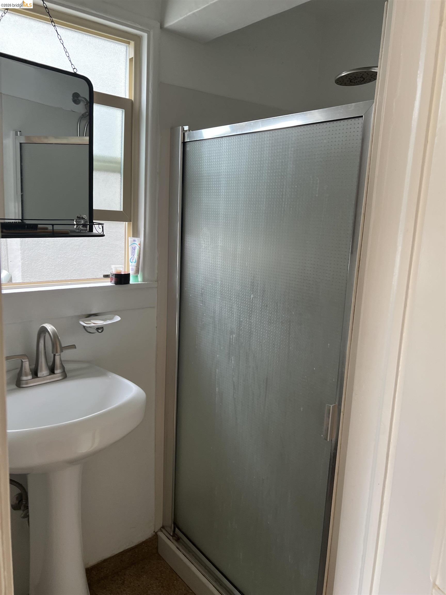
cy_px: 298
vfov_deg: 67.3
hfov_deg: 53.1
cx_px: 223
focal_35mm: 26
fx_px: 447
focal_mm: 5.7
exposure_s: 1/60
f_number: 1.5
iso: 80
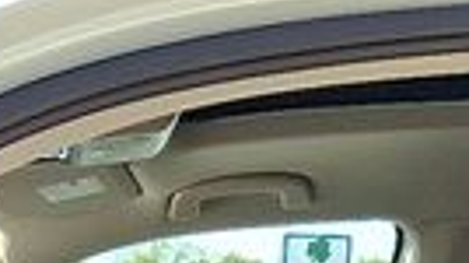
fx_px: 1615
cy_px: 831
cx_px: 60
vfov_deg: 7.8
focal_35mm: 130
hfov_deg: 16.3
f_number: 1.8
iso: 25
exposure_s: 1/256
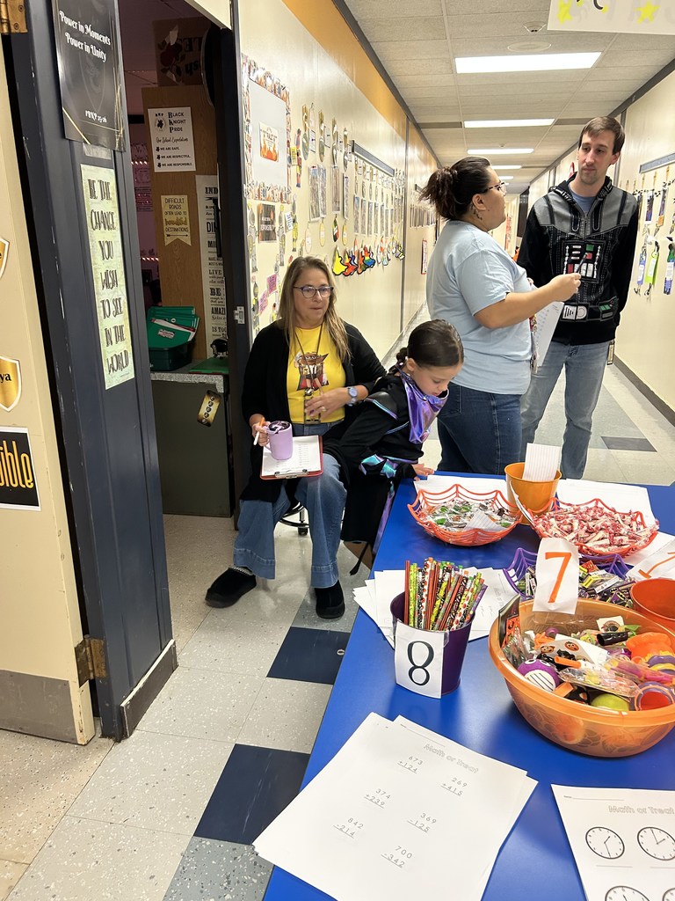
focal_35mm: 26
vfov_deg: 67.3
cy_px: 450
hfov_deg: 53.1
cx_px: 338
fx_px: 676
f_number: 1.5
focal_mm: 5.7
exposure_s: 1/60
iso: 200
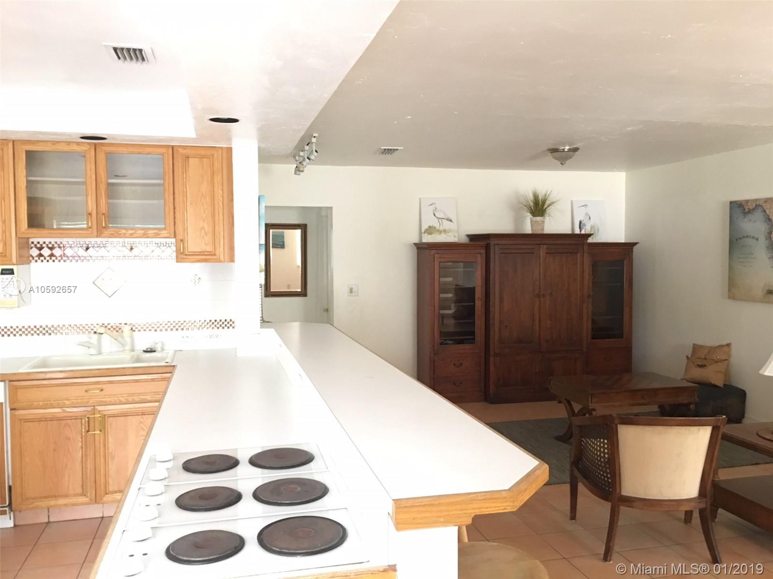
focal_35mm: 29
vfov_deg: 48.2
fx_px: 648
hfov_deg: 61.7
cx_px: 386
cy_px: 290
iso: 125
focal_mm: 4.15
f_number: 2.2
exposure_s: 1/4
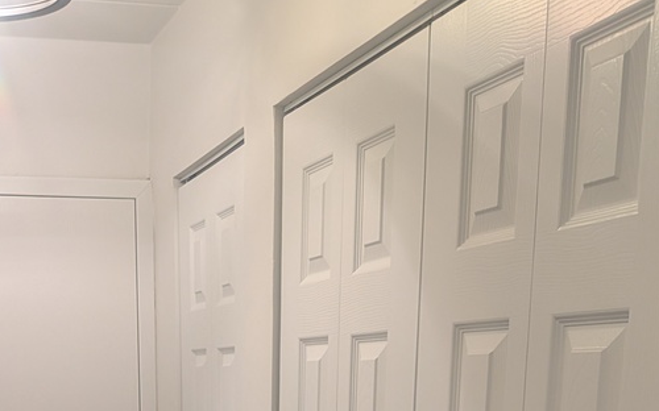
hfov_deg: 36.3
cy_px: 638
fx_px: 987
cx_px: 187
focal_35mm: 55
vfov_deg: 19.9
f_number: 1.7
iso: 142
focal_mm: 4.53
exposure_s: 1/120
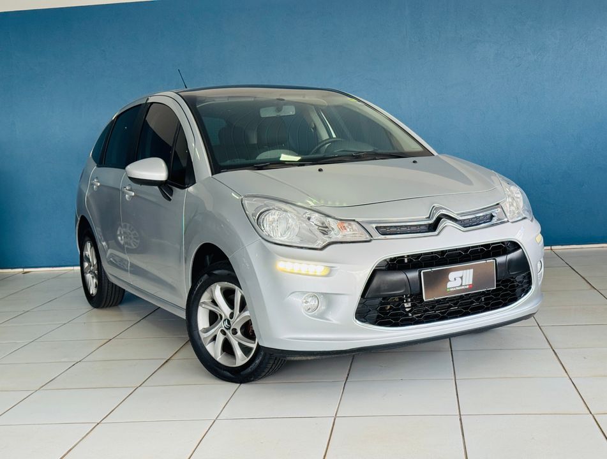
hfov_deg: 39.5
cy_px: 230
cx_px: 304
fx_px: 845
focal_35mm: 48
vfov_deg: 30.4
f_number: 1.78
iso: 80
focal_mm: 6.76
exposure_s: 1/170
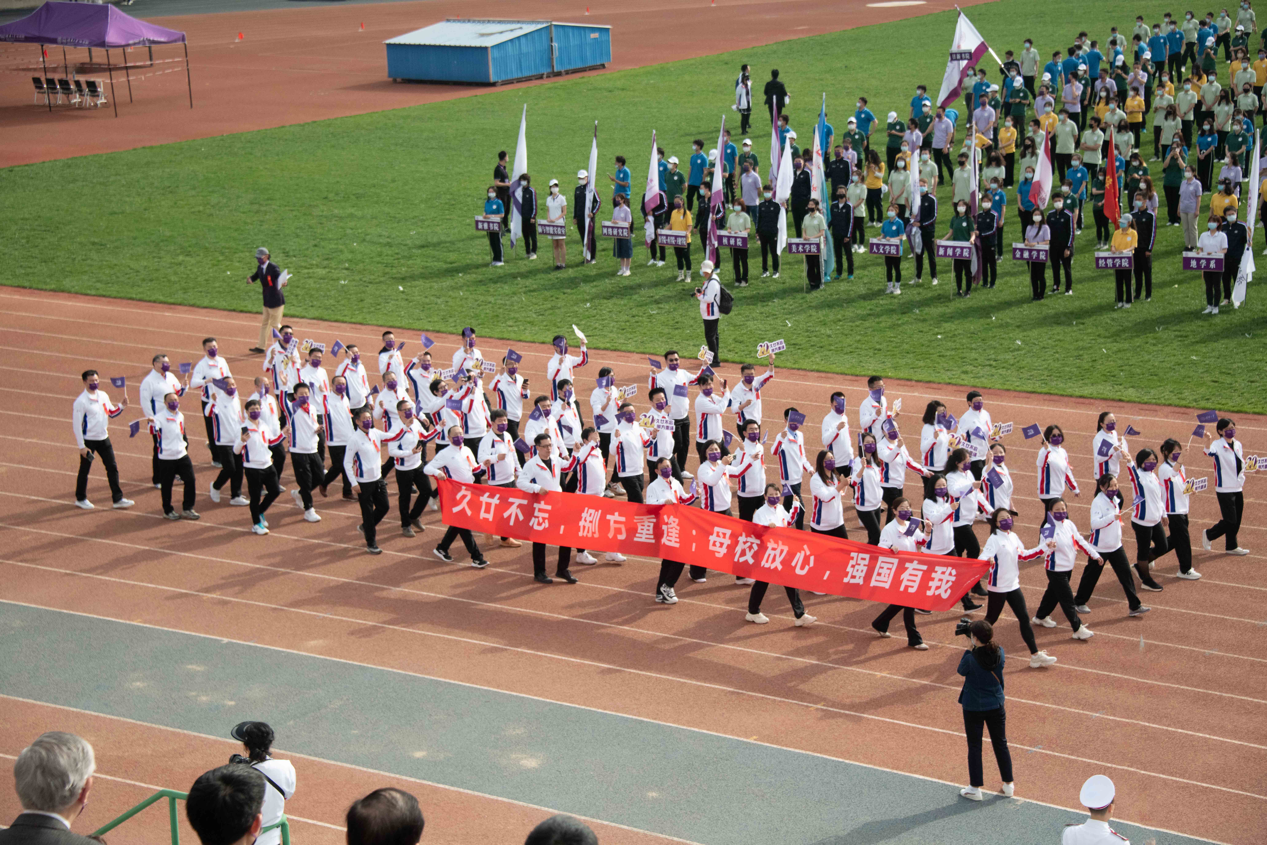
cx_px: 634
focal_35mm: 82
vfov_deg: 16.7
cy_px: 422
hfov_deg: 24.8
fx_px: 2886
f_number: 5.6
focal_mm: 82
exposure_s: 1/3200
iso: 800
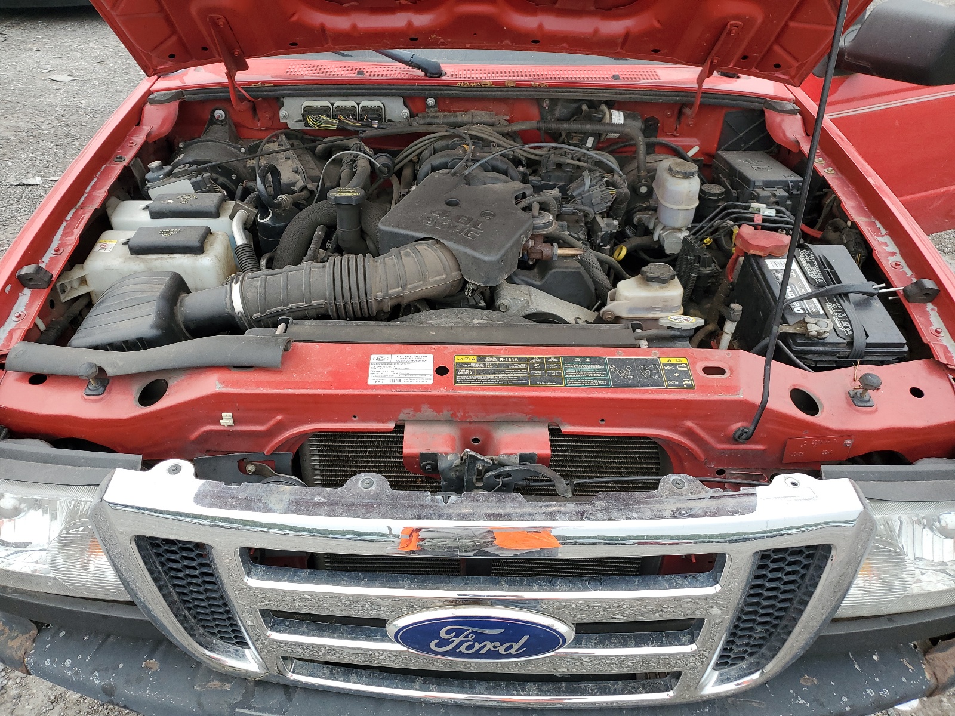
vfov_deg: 53.1
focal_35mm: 26
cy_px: 358
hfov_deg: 67.3
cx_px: 478
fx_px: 717
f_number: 1.5
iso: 50
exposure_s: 1/204
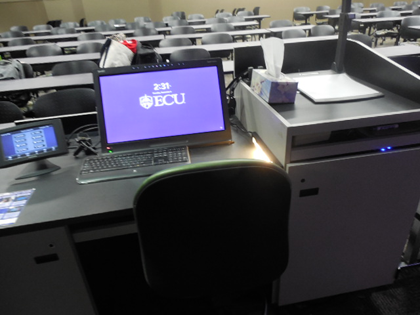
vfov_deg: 54.9
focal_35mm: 25
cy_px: 158
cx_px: 210
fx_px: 303
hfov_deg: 69.4
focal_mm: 4.5
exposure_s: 1/10
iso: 400
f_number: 3.3
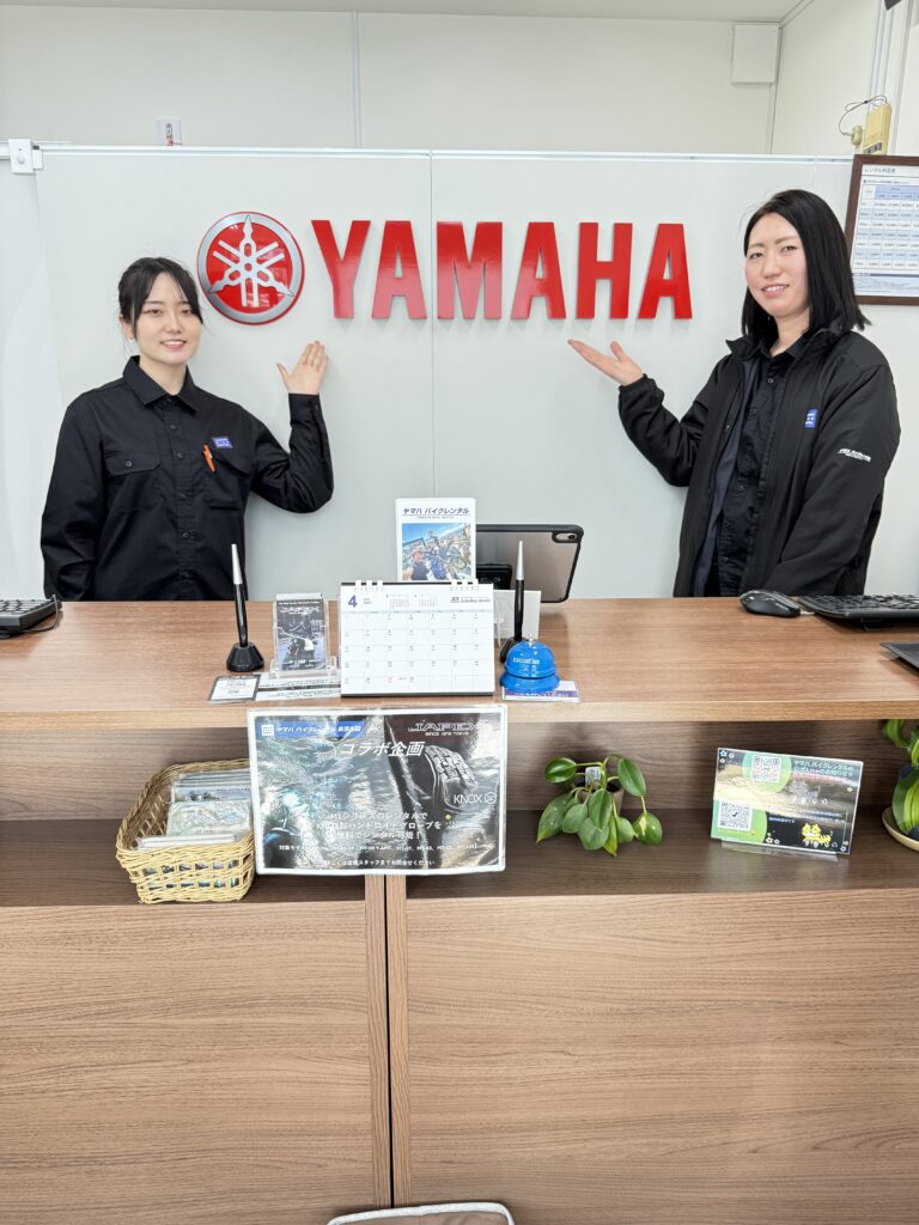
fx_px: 850
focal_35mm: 24
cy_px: 612
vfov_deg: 71.6
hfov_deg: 56.8
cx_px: 460
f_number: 1.78
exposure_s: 1/100
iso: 320
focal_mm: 6.76
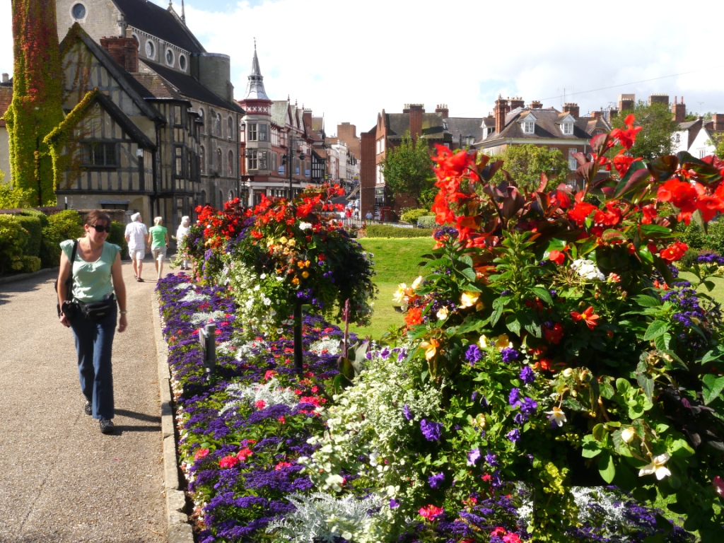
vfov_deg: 41.8
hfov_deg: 54.0
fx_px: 711
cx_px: 362
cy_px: 272
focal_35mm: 34
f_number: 18
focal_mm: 17
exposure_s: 1/20
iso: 200
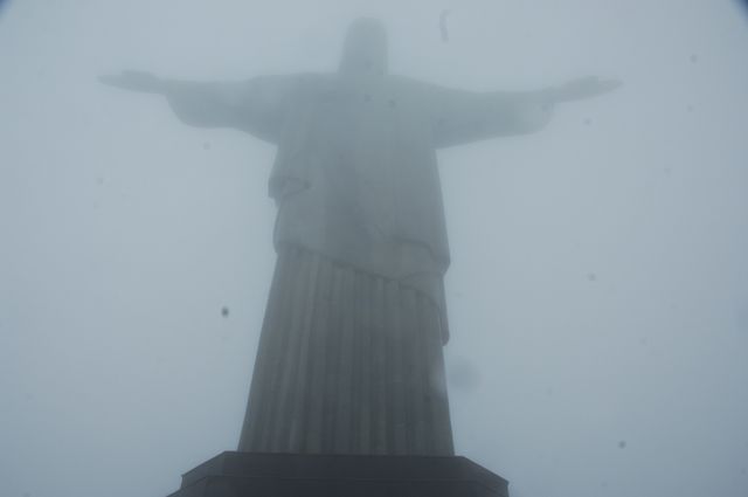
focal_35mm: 27
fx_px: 560
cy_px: 248
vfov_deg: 47.8
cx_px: 374
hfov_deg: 67.4
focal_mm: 18
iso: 320
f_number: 10
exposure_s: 1/125
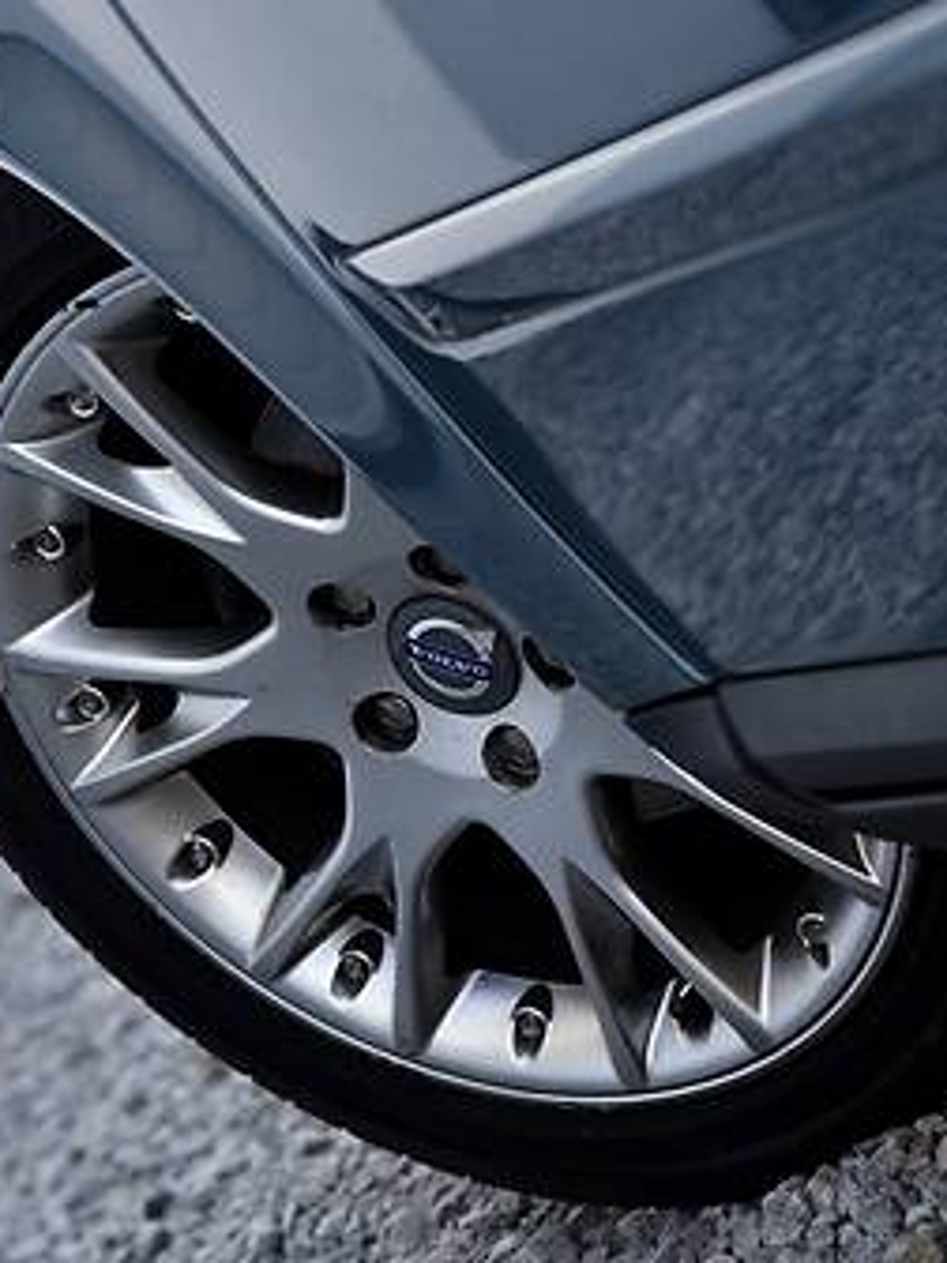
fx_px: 7514
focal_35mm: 206
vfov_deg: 9.6
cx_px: 282
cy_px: 647
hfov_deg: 7.2
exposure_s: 1/400
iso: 400
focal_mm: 120
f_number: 5
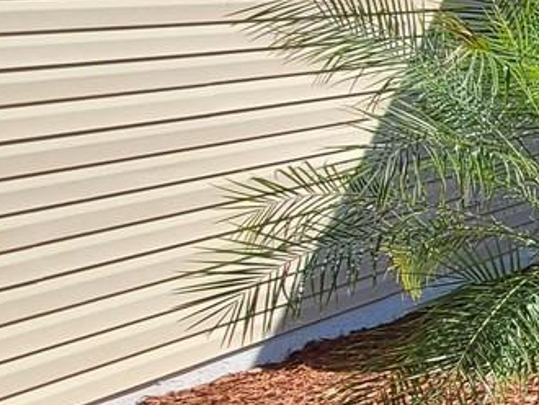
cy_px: 96
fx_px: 982
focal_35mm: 63
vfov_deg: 23.1
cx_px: 1209
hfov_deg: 16.6
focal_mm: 2.2
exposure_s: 1/1325
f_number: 2.2
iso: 50
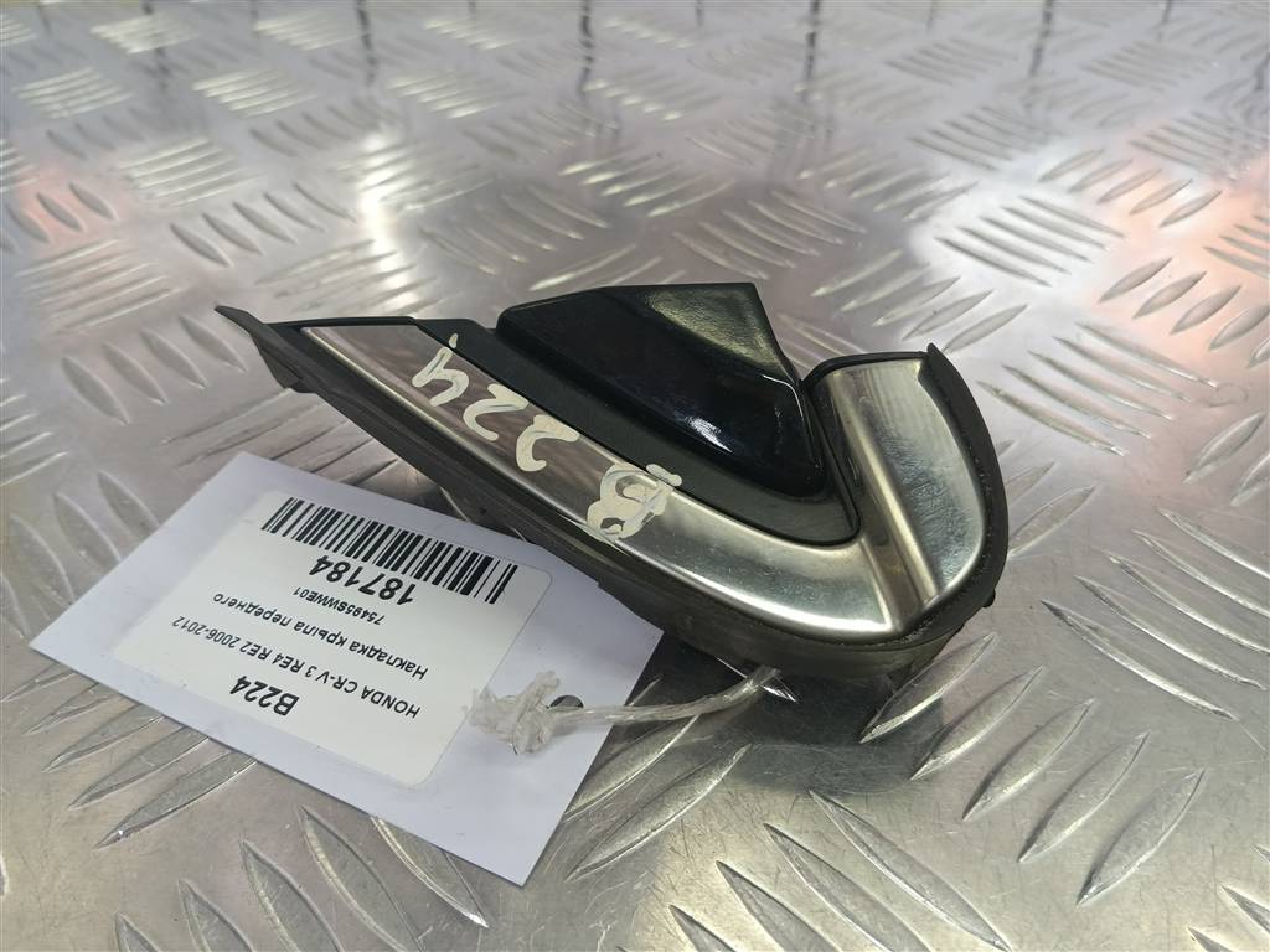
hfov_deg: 65.3
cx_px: 635
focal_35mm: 27
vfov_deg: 51.4
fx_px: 991
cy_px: 476
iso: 78
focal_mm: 4.11
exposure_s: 1/50
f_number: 1.6
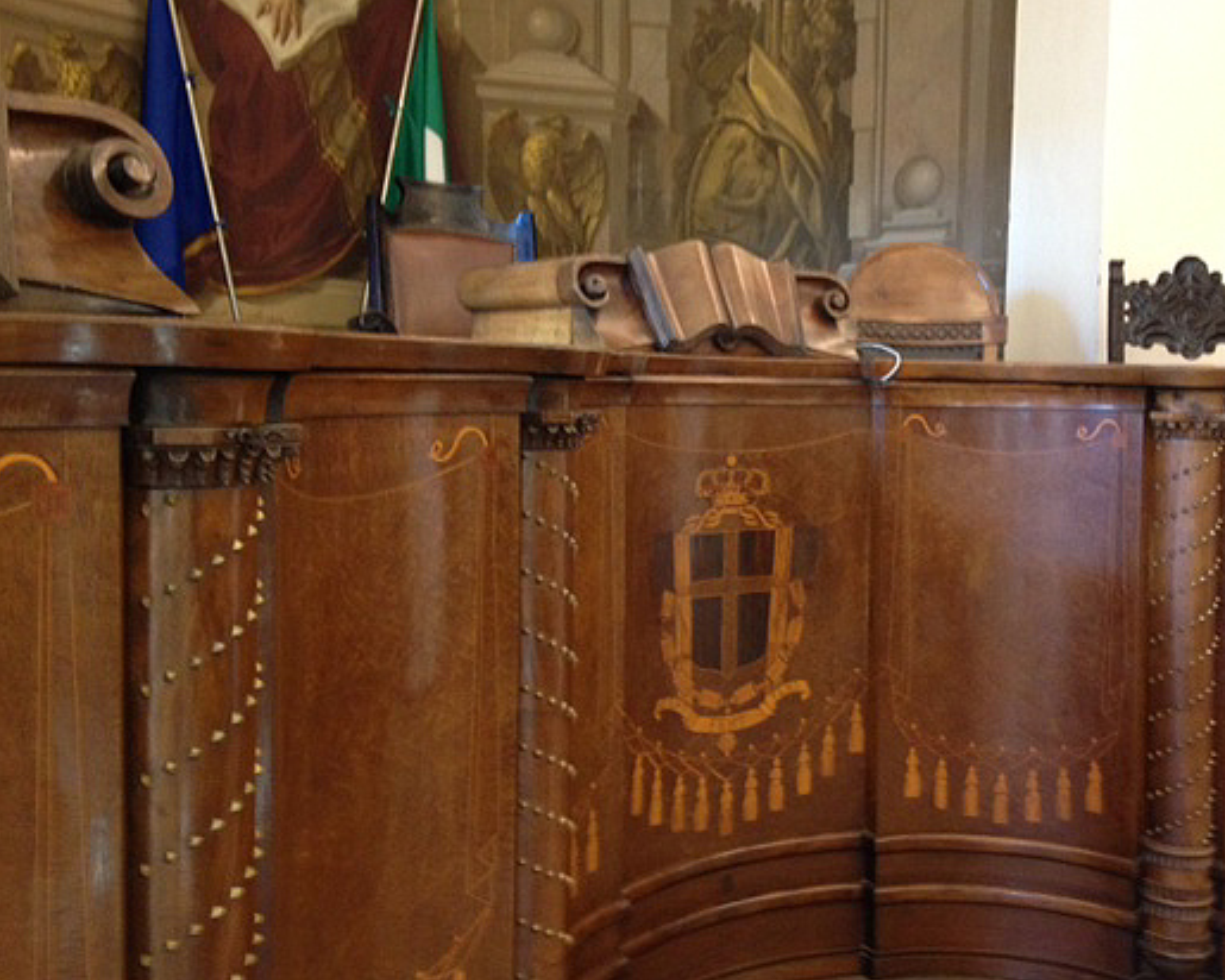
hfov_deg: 45.5
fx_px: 1450
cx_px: 737
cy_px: 452
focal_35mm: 40
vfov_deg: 37.3
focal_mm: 4.12
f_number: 2.4
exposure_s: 1/20
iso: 250
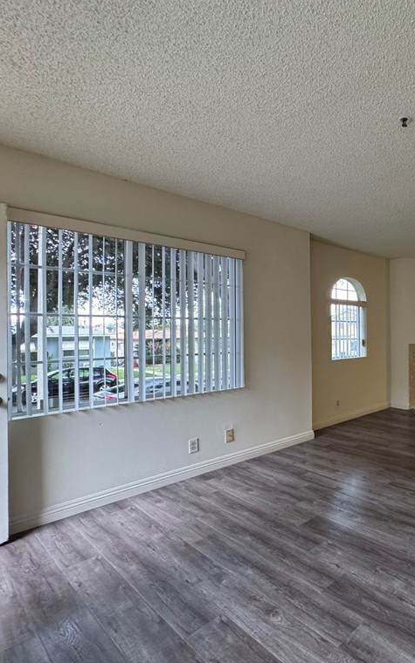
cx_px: 405
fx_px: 362
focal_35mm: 20
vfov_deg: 85.1
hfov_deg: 49.8
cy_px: 330
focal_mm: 2.22
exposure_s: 1/60
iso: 320
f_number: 2.2
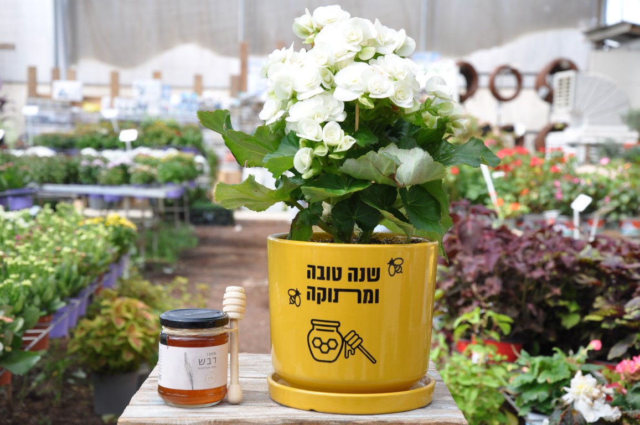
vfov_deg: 20.1
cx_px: 320
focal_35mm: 68
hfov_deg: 29.9
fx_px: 1199
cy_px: 212
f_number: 8
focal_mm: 45
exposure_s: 1/60
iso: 250
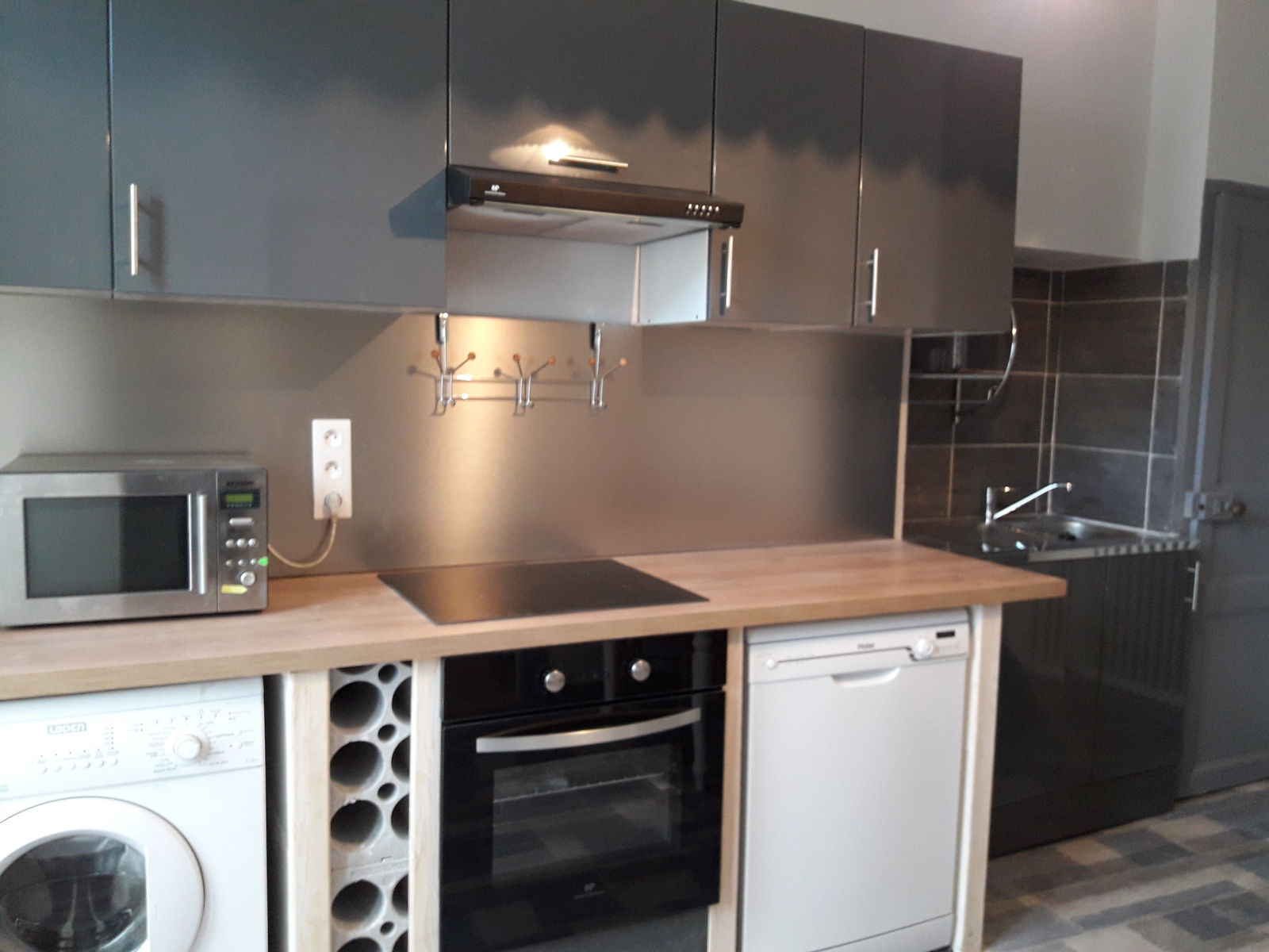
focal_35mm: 28
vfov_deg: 49.7
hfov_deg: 63.4
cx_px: 634
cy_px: 476
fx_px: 1026
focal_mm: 3.7
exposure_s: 1/20
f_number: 1.9
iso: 160
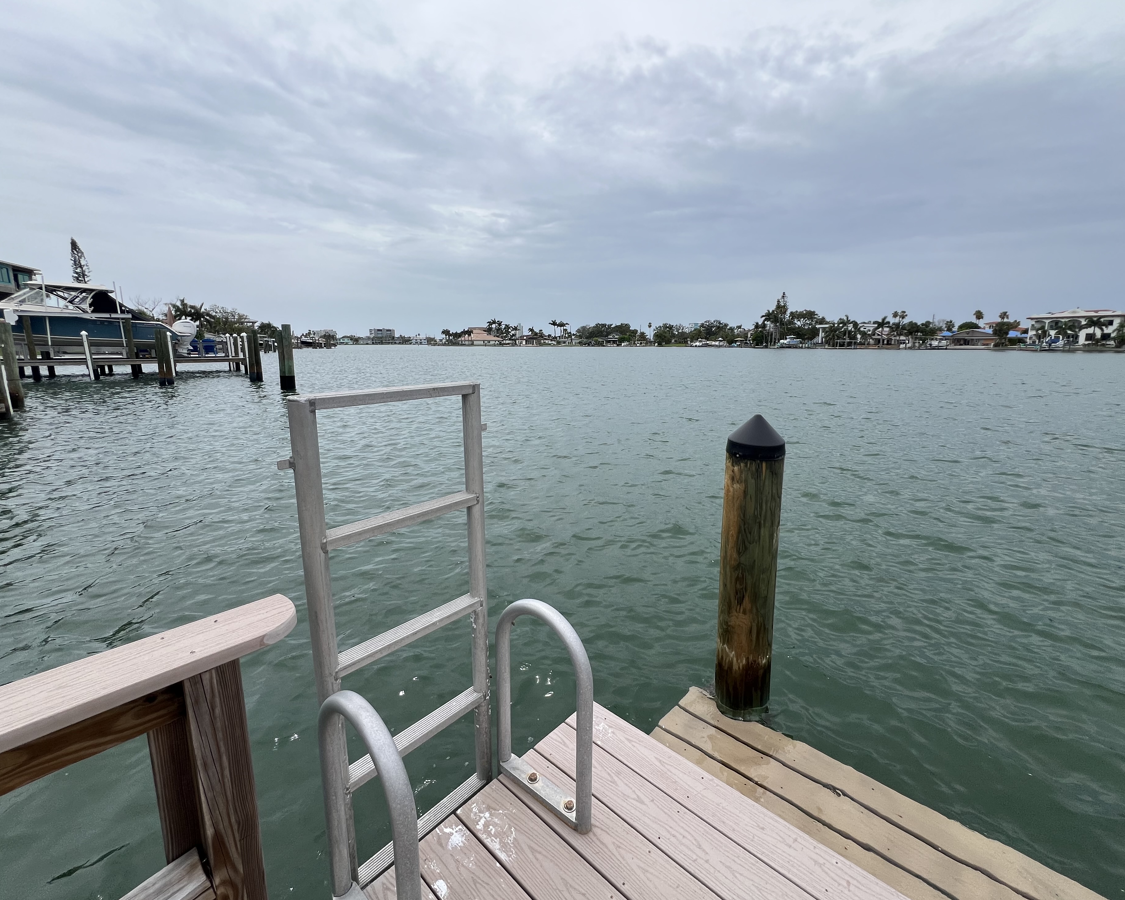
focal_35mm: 14
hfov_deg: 100.6
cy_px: 438
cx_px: 594
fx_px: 466
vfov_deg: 88.0
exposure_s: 1/1980
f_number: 1.8
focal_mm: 1.57
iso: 32
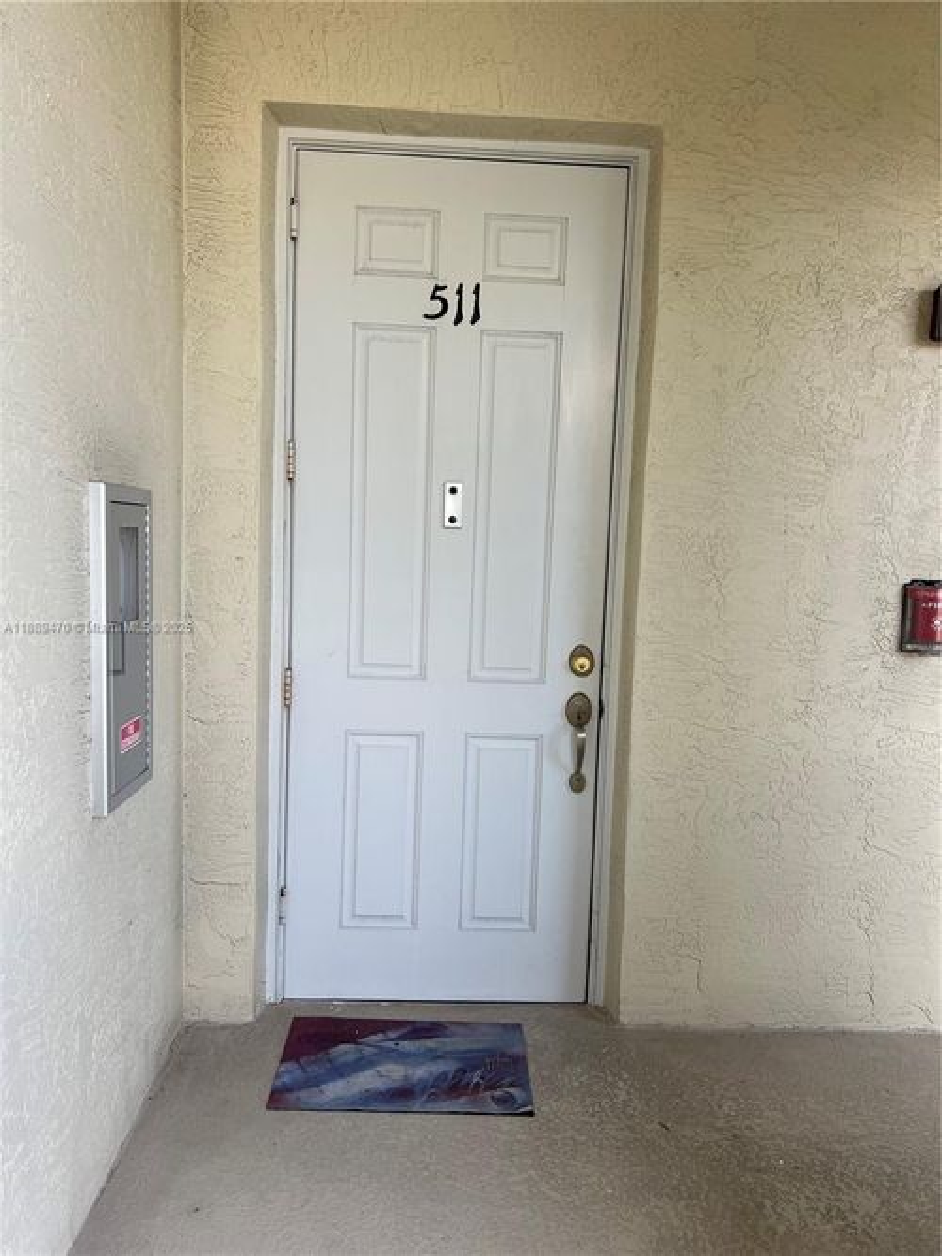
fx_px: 944
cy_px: 628
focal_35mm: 26
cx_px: 471
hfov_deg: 53.0
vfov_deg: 67.3
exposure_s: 1/344
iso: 50
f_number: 1.5
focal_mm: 5.7
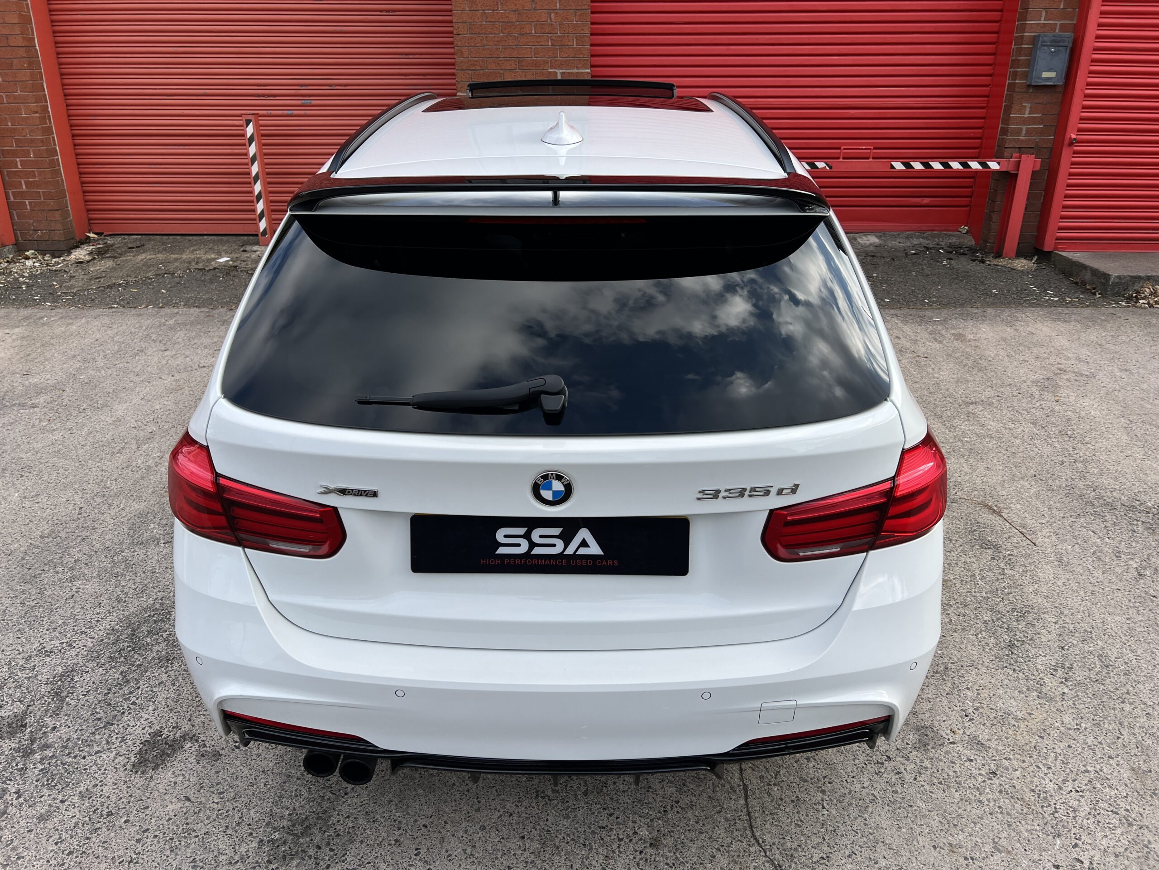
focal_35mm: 26
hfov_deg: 67.3
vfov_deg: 53.1
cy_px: 435
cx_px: 580
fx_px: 871
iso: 50
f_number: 1.5
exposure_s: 1/1280
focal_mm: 5.7
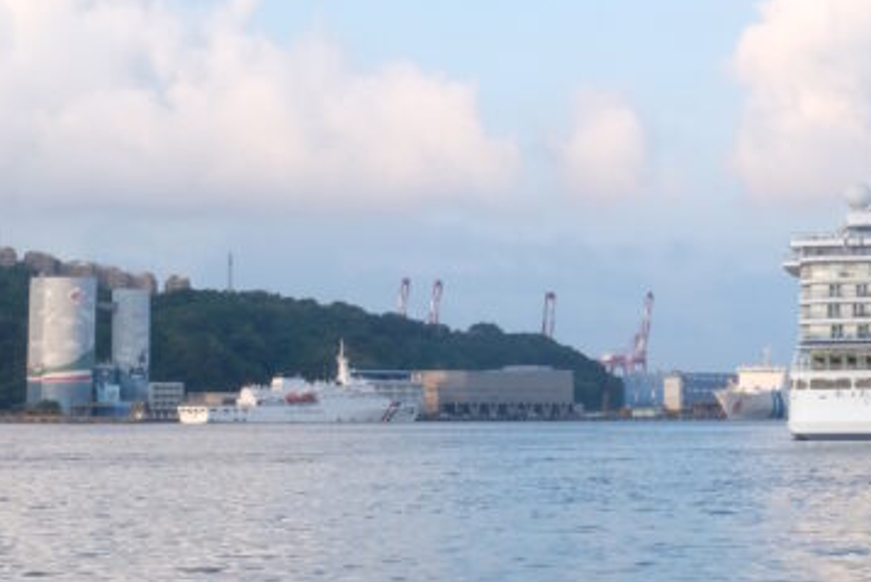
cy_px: 142
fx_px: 2493
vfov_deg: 13.3
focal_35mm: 103
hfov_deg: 19.7
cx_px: 635
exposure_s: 1/20
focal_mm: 24.3
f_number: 22
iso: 320
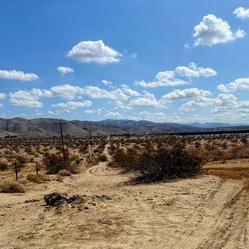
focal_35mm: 35
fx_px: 285
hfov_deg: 47.2
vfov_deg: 46.0
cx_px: 133
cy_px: 179
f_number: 1.78
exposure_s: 1/11905
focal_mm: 6.76
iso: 80
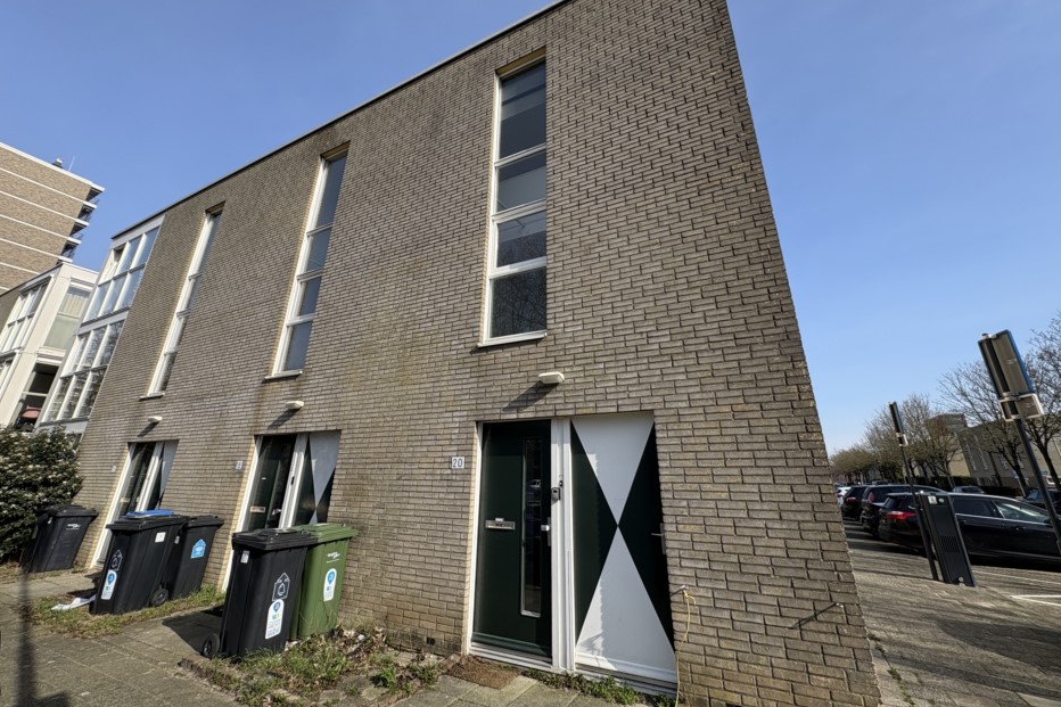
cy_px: 309
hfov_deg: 100.4
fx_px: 442
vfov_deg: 77.0
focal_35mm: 15
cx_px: 536
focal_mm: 2.22
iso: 50
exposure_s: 1/1063
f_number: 2.2
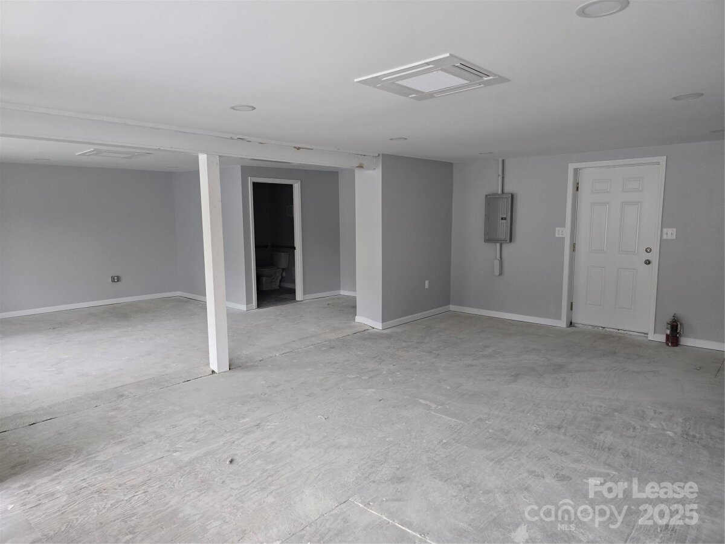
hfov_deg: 73.9
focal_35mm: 23
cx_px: 362
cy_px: 272
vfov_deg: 58.9
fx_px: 482
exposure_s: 1/120
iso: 640
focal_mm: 6.3
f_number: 1.7
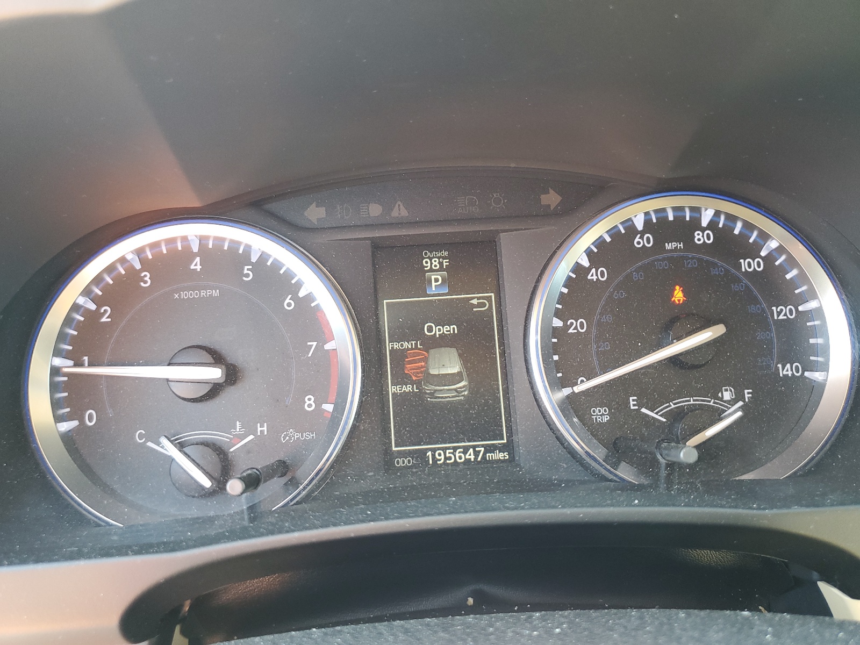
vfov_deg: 53.1
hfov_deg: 67.3
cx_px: 430
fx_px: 646
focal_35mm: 26
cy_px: 322
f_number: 1.5
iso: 79
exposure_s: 1/50
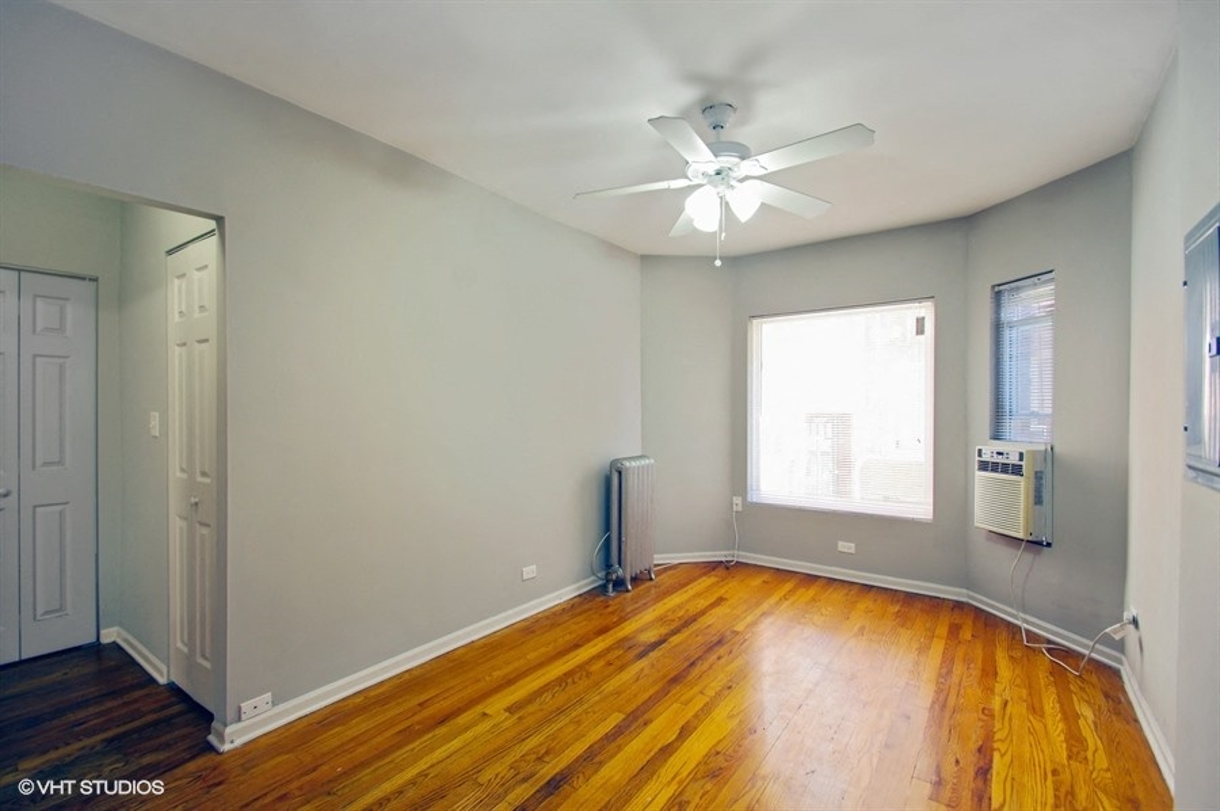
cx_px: 610
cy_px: 406
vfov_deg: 77.2
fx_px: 508
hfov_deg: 100.5
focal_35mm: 15
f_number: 8
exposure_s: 1/10
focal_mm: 10
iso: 200
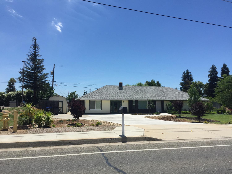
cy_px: 87
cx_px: 116
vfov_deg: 48.2
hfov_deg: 61.7
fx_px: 194
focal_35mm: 29
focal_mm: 4.15
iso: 32
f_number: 2.2
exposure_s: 1/3049
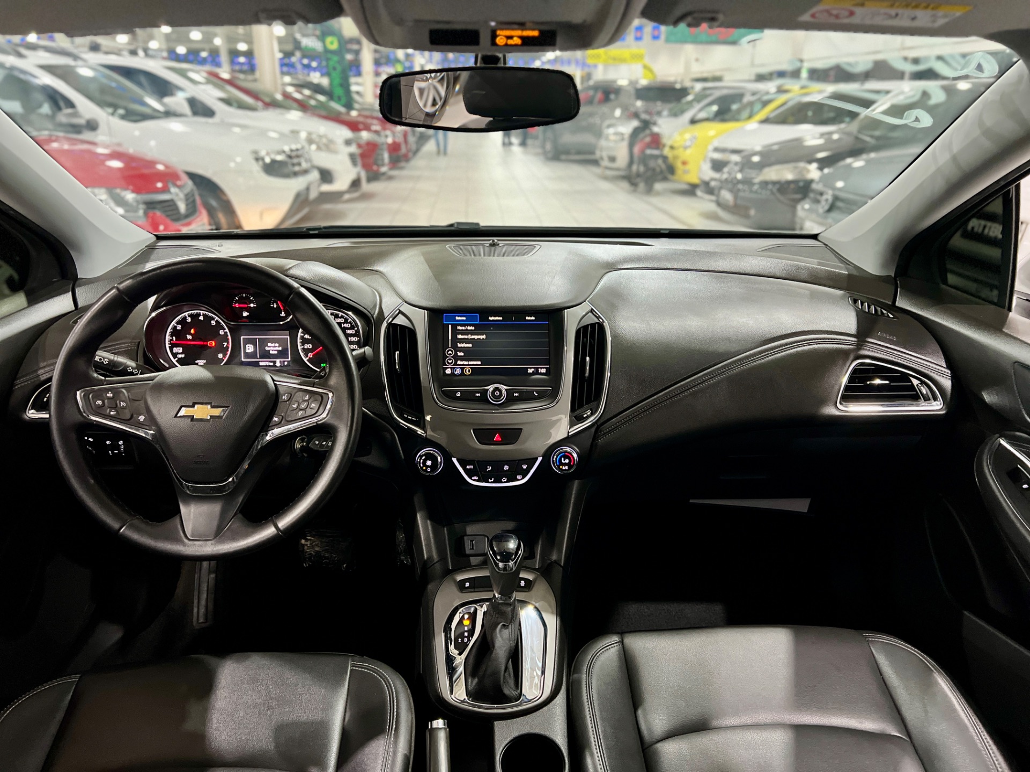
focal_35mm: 26
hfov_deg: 67.3
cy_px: 386
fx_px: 774
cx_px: 515
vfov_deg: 53.1
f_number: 1.5
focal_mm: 5.7
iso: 500
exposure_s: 1/40
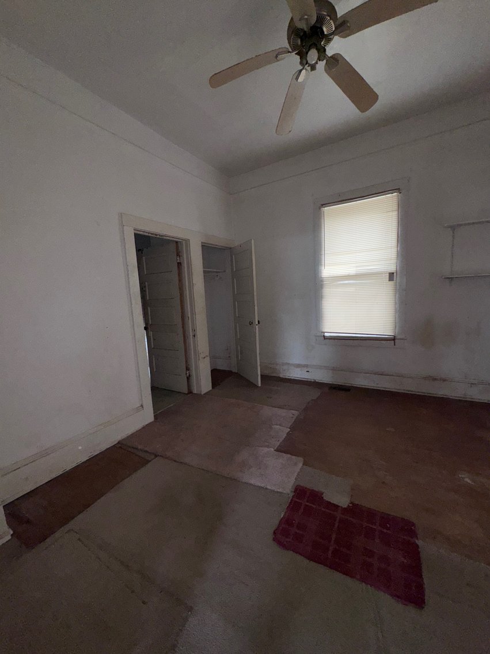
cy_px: 327
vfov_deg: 102.1
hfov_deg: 85.7
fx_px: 264
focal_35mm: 14
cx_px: 245
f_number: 2.2
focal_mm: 2.22
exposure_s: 1/122
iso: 80
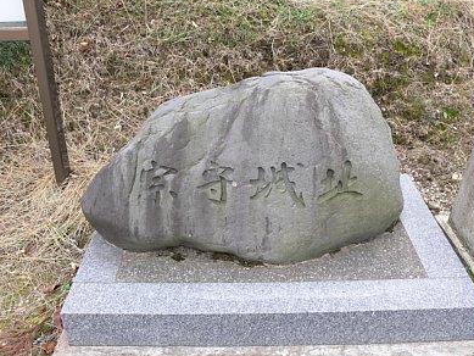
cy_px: 177
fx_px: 493
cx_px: 242
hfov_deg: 51.3
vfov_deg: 39.7
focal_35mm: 36
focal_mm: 7.4
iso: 80
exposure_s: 1/60
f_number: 4
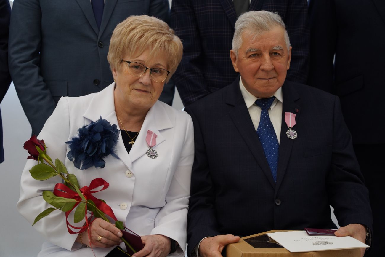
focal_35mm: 97
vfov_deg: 14.1
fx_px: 1037
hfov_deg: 21.0
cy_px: 128
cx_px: 192
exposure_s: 1/125
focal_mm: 97
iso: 1250
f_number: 4
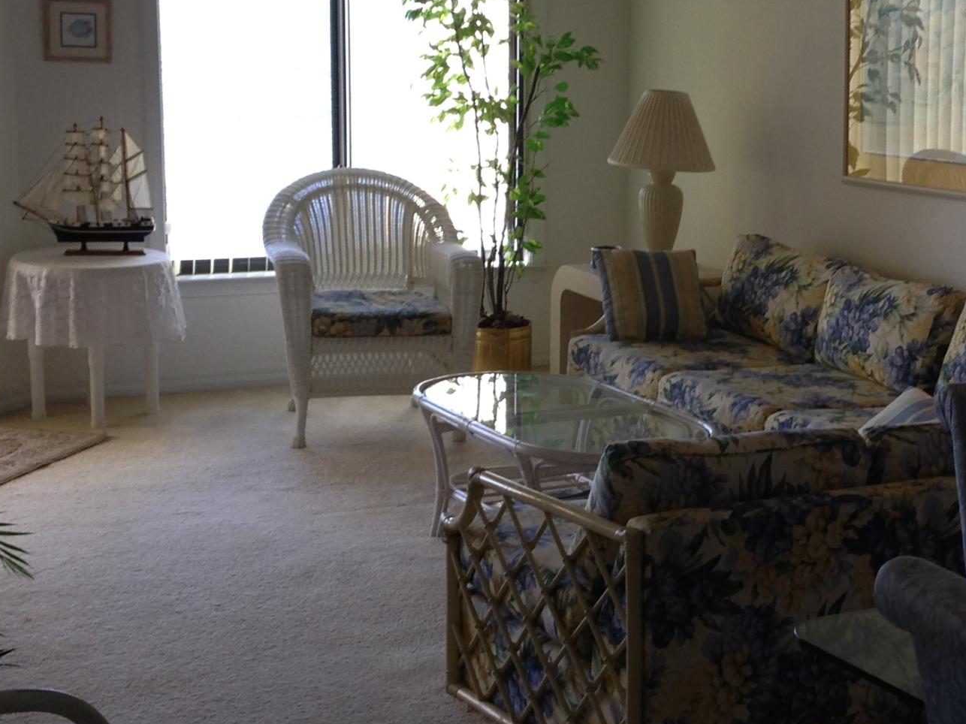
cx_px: 808
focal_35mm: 77
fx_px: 2148
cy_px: 372
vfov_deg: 19.1
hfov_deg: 24.8
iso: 50
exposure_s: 1/60
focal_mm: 4.12
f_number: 2.4
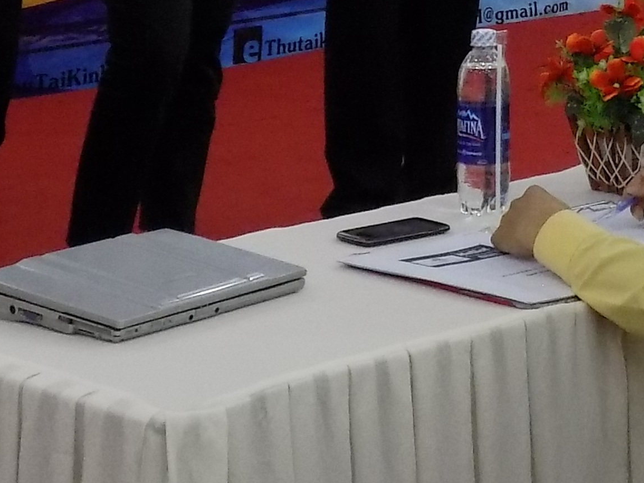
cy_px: -211
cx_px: 743
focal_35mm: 134
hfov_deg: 14.3
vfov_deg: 10.7
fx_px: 2493
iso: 180
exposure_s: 1/30
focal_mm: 5.3
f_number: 3.3
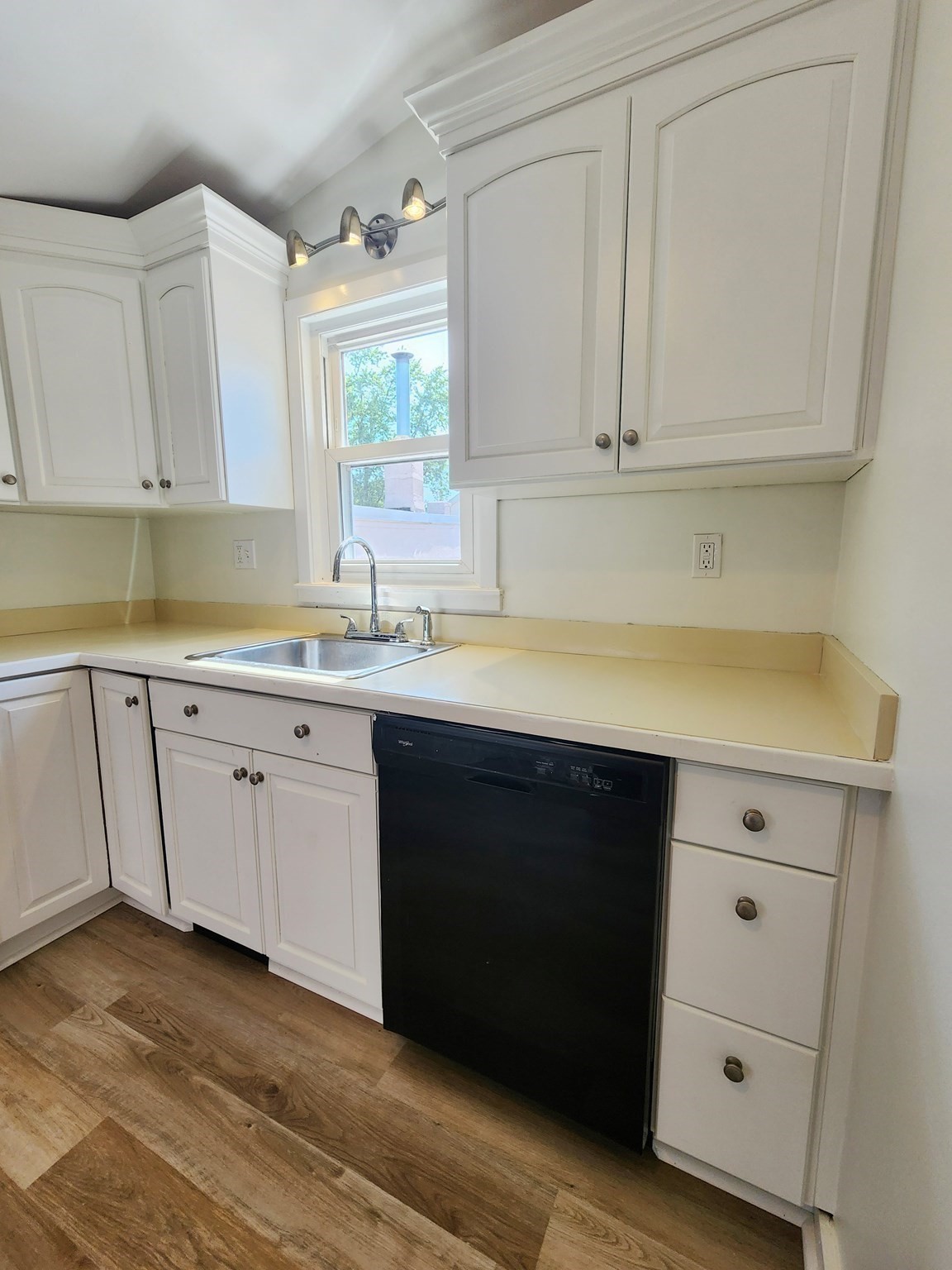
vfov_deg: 106.2
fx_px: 477
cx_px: 476
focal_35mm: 13
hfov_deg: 89.9
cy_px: 635
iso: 80
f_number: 2.2
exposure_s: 1/120
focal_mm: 2.2
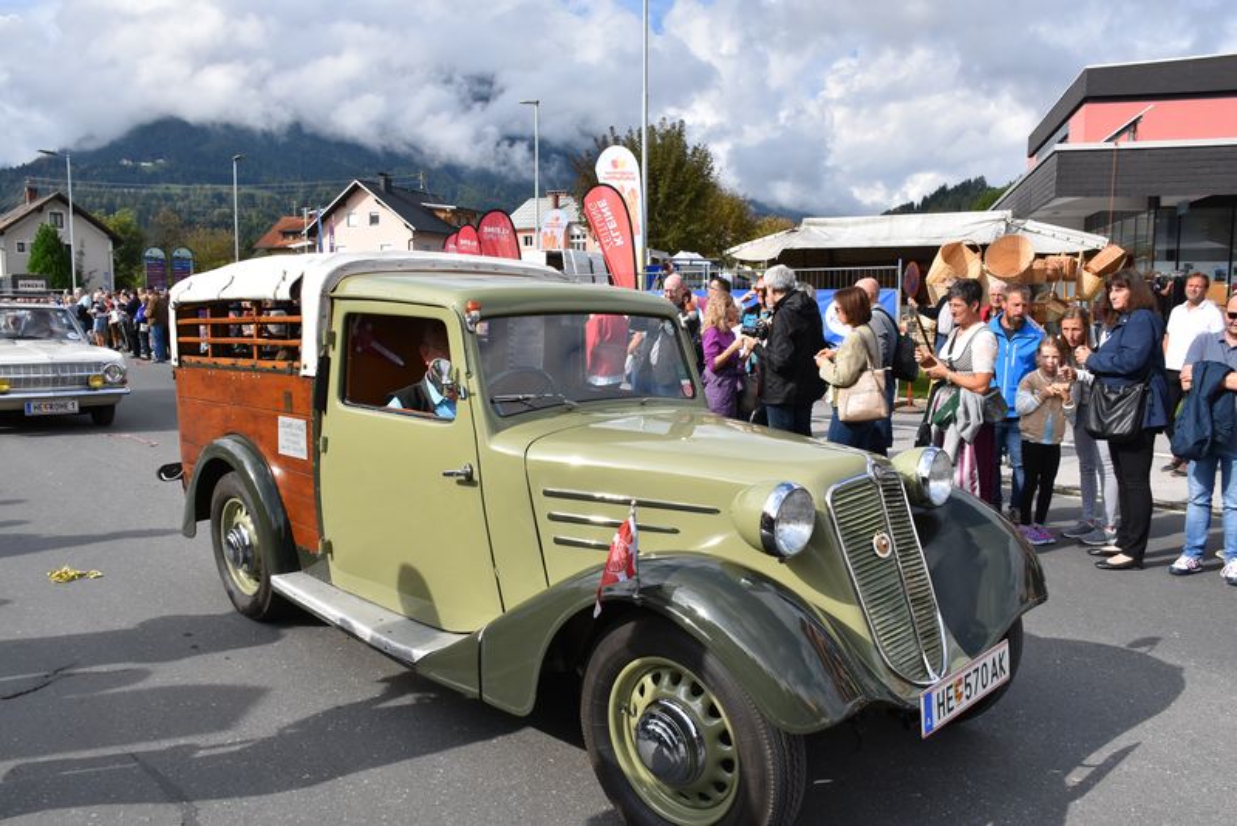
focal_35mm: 27
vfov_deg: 48.0
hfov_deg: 67.4
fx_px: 928
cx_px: 618
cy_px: 413
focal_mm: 18
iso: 400
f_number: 11
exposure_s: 1/500
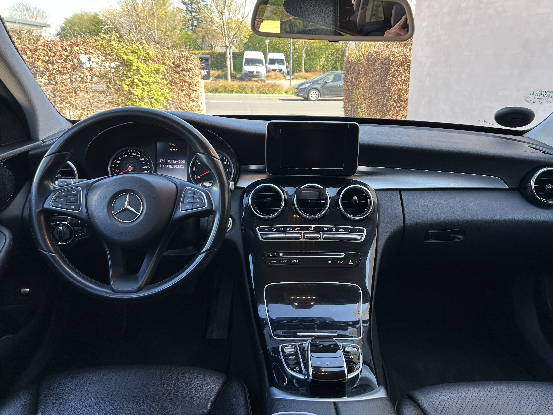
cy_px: 195
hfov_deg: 63.4
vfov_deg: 49.7
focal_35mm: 28
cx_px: 293
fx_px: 447
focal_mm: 5.7
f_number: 1.5
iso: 40
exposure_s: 1/160
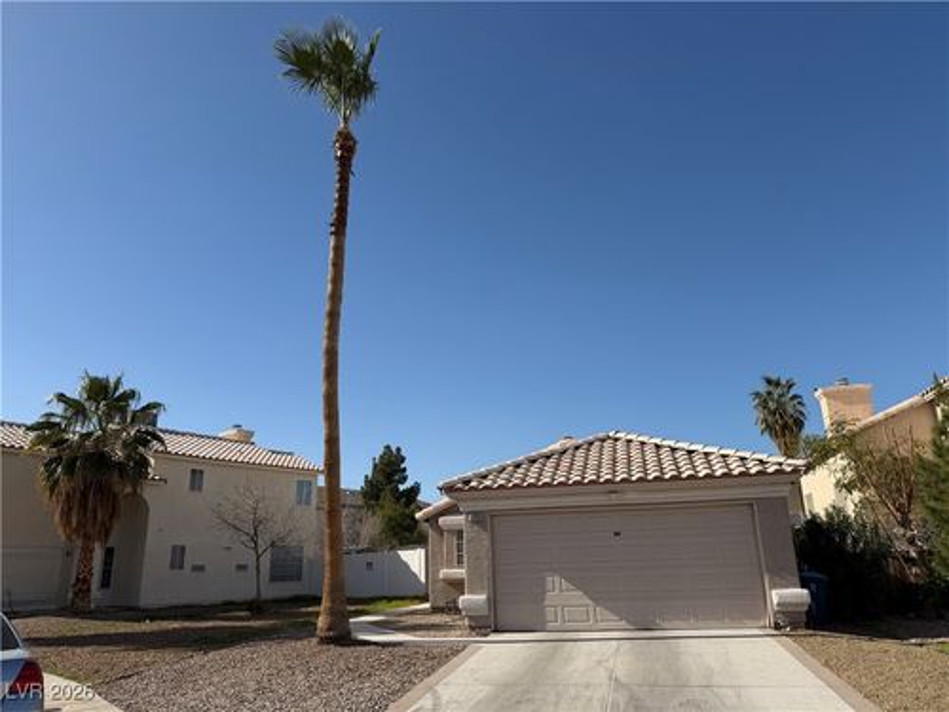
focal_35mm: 24
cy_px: 356
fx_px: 658
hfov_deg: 71.6
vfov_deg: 56.8
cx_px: 474
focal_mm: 6.76
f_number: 1.78
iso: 80
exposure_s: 1/6711
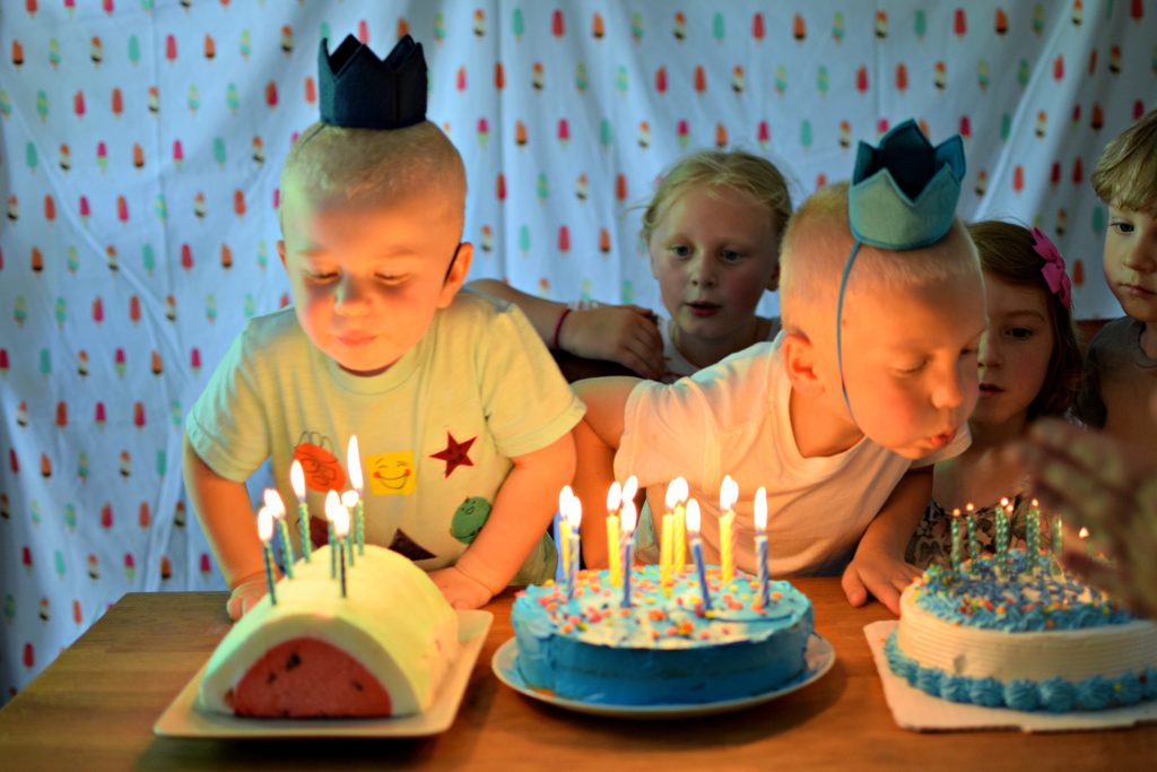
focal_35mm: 52
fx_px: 1687
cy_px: 386
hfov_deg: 37.8
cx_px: 578
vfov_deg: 25.8
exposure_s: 1/60
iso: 250
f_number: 1.8
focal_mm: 35
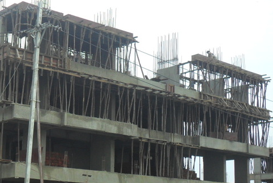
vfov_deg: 18.4
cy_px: 113
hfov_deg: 26.9
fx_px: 561
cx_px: 63
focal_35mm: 74
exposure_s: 1/350
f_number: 4.5
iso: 100
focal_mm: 7.8
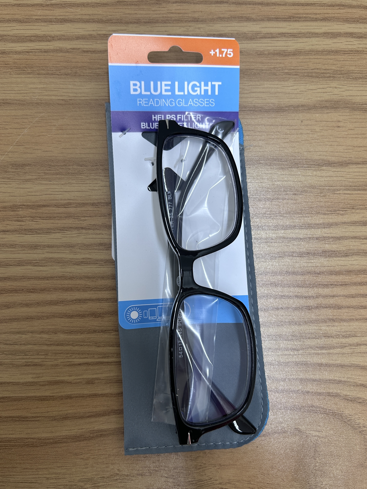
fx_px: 368
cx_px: 184
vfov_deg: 67.3
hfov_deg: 53.1
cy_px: 244
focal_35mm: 26
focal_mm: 5.7
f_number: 1.5
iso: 100
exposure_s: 1/120
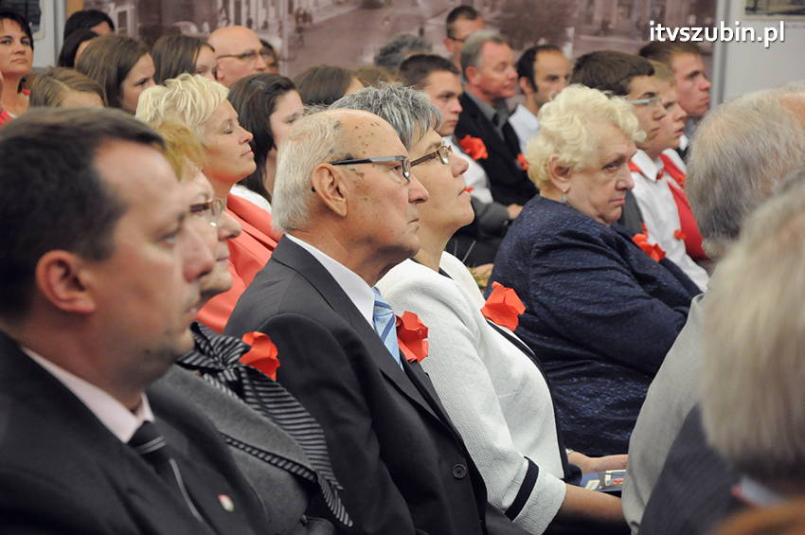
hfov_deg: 19.5
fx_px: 2346
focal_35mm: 105
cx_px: 402
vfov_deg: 13.0
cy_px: 268
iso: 2500
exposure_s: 1/80
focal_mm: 70
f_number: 5.6
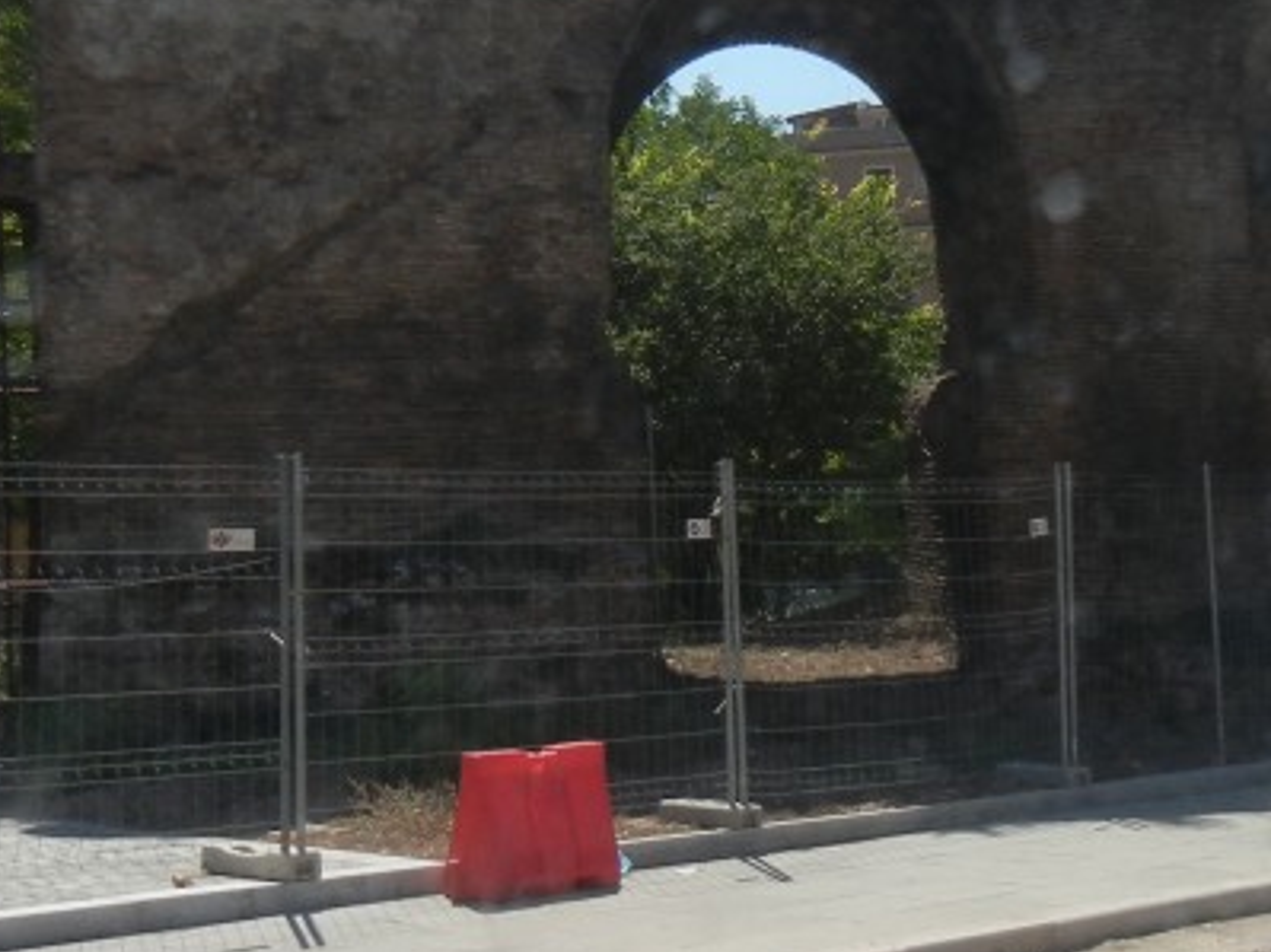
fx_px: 2826
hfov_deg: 25.3
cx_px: 768
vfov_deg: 19.1
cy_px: 385
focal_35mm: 77
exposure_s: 1/1078
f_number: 3.5
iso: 160
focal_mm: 5.4
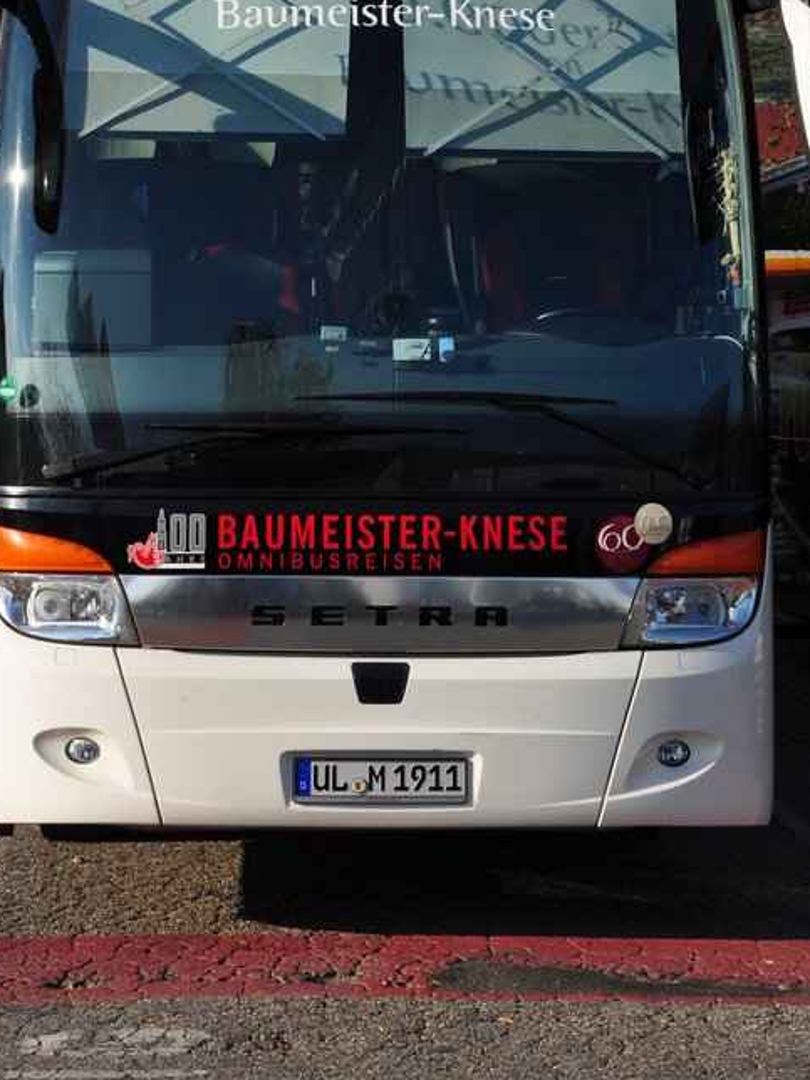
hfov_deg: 15.7
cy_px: 89
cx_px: 350
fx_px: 2929
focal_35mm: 94
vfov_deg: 20.4
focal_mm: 35
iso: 200
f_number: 9
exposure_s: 1/320
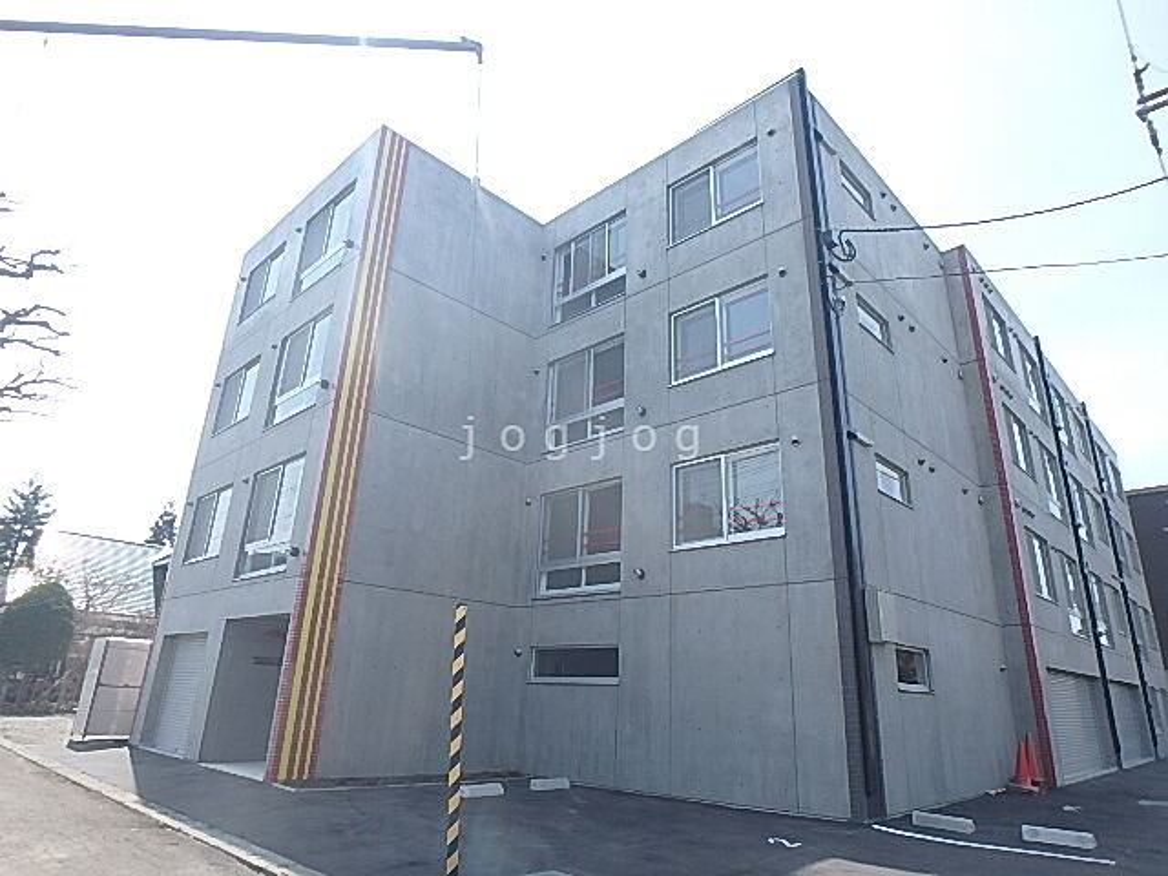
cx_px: 584
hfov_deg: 79.0
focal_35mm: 21
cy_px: 438
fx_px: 709
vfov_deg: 63.4
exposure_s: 1/640
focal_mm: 3.7
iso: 125
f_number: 3.5
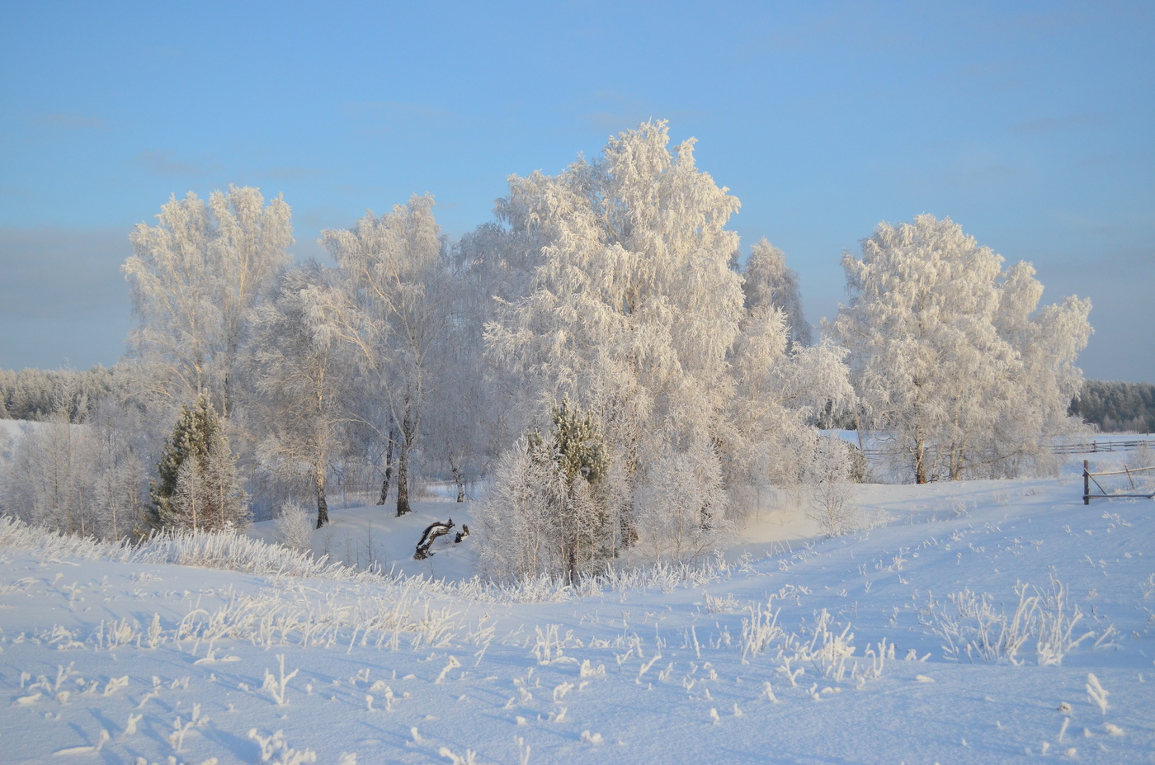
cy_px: 382
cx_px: 578
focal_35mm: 44
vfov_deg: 30.7
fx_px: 1393
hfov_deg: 45.0
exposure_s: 1/4000
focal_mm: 29
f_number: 5.6
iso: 800
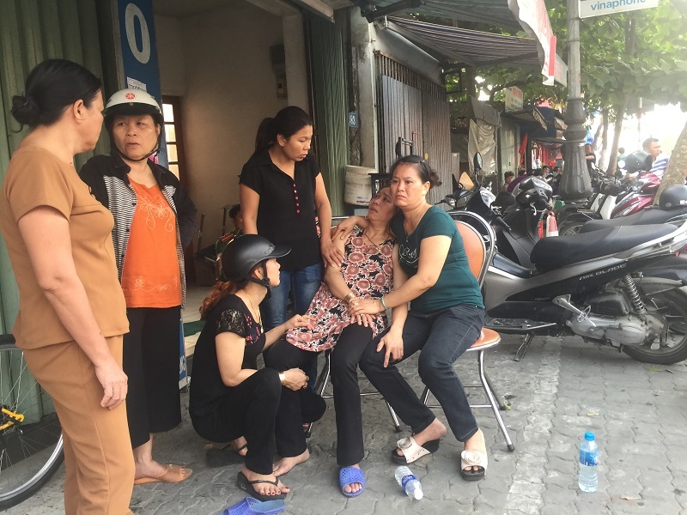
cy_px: 258
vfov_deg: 48.2
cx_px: 344
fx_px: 576
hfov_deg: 61.7
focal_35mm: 29
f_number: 2.2
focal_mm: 4.15
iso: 32
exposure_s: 1/33
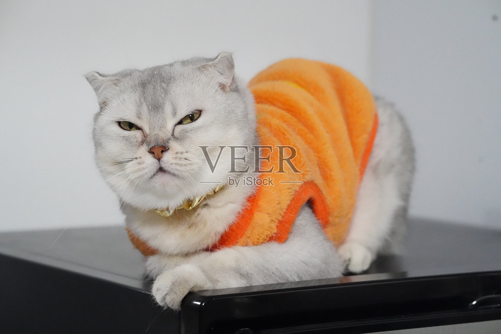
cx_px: 250
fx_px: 1183
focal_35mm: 85
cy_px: 167
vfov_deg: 16.1
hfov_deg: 23.9
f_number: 7.1
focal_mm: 85
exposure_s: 1/250
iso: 20000
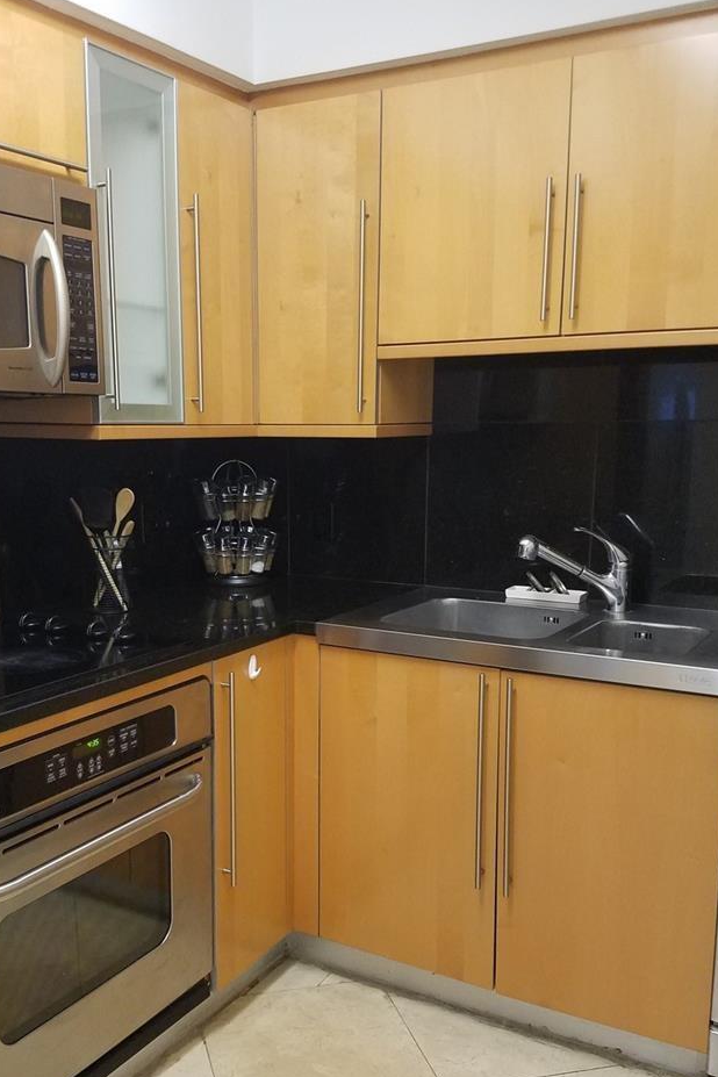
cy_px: 617
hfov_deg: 37.8
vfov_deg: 54.2
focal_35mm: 35
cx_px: 307
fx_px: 1047
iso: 250
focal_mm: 4.2
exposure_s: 1/20
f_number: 1.7
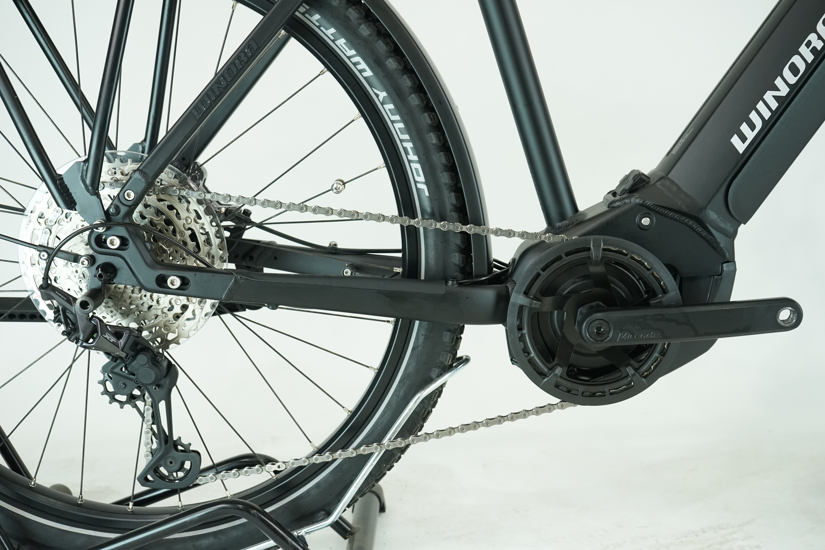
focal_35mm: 45
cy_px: 275
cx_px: 412
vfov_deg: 29.9
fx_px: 1031
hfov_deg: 43.6
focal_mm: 45
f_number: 5.6
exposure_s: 1/200
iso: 1600
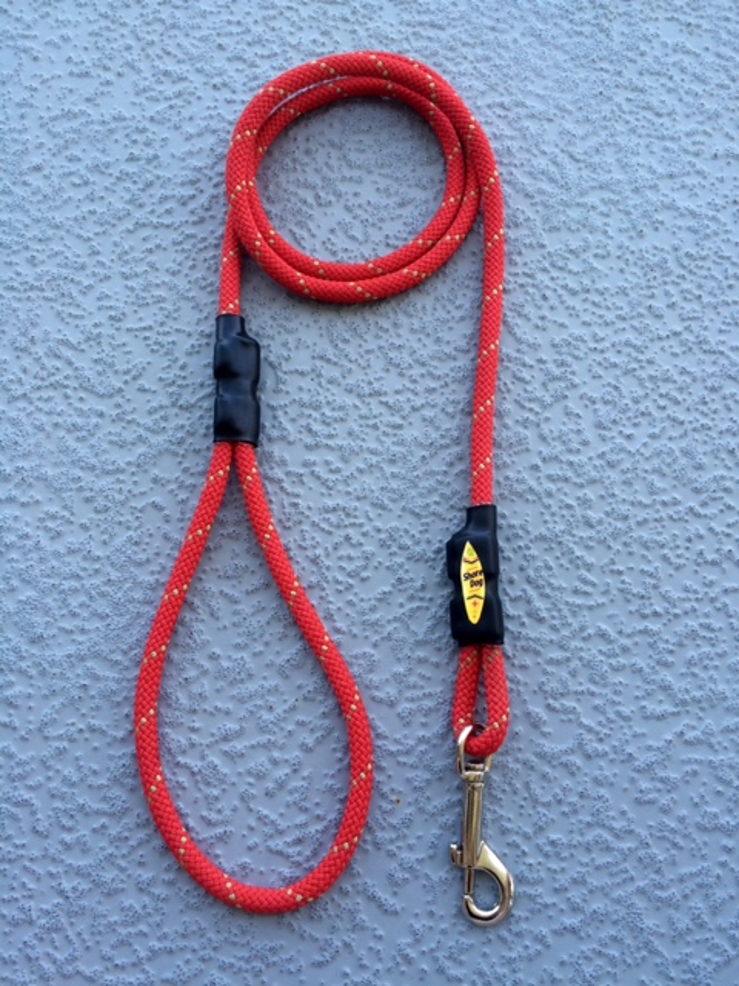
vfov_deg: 61.7
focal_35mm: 29
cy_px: 493
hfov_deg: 48.2
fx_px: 825
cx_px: 370
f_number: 2.2
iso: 32
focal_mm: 4.15
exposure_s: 1/176
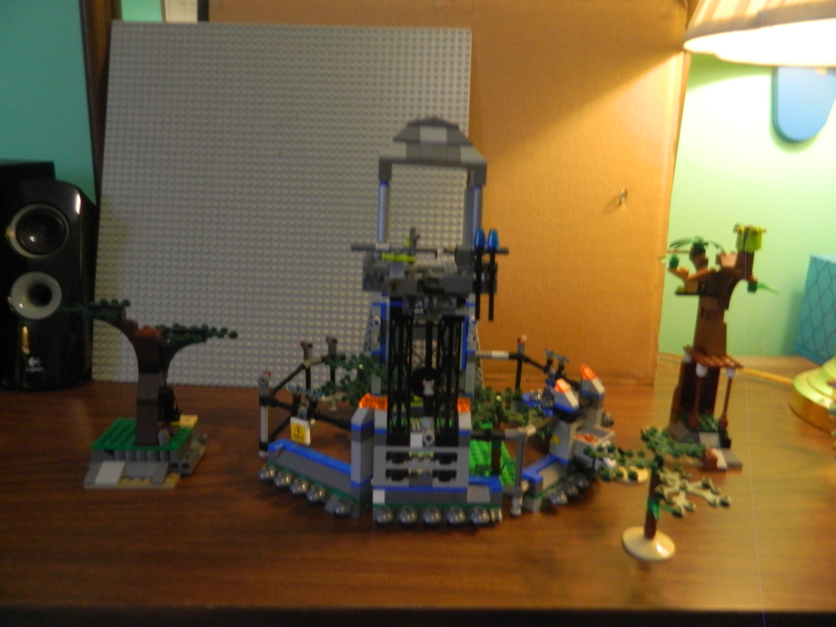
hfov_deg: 69.4
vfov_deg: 54.9
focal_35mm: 25
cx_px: 418
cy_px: 314
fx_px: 604
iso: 320
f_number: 3.1
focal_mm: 4.5
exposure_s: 1/30
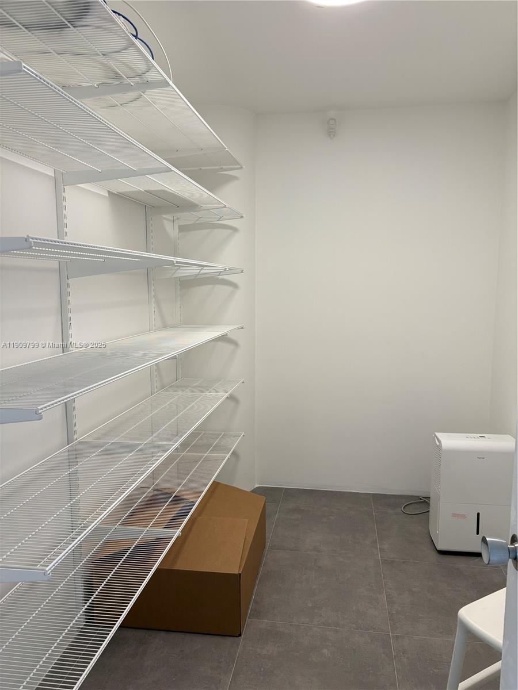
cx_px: 259
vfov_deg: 67.3
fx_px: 519
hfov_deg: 53.1
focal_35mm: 26
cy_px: 345
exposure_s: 1/120
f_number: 1.6
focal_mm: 5.96
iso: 100
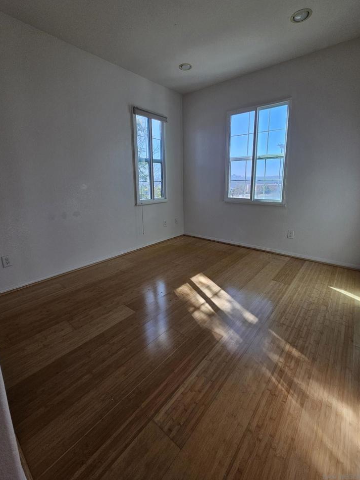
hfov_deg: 85.7
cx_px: 183
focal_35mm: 14
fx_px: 194
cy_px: 223
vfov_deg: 101.9
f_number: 2.2
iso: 80
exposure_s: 1/241
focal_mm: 2.2
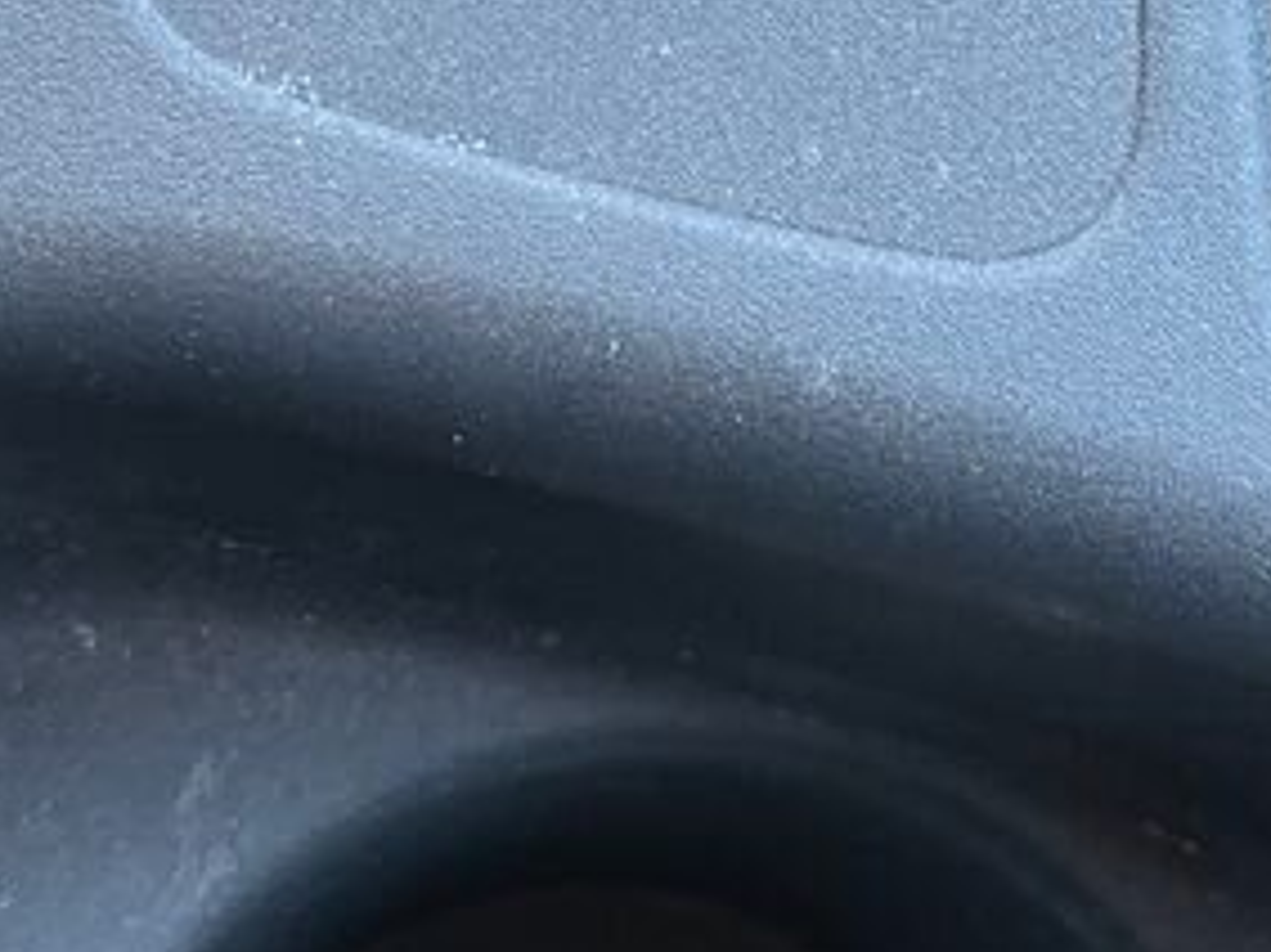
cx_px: 741
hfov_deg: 20.9
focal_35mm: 94
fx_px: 3450
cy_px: -386
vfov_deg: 14.8
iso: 250
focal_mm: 5.1
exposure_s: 1/60
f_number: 1.6
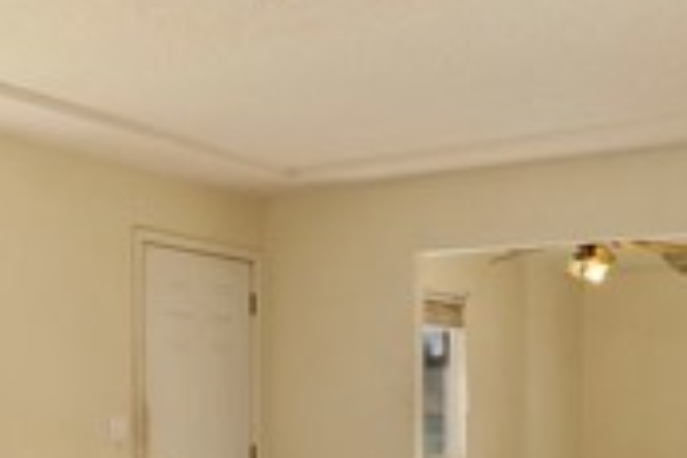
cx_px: 186
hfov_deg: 33.4
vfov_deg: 22.3
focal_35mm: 59
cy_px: 440
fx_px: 1126
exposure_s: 1/25
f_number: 7.1
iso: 400
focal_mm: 16
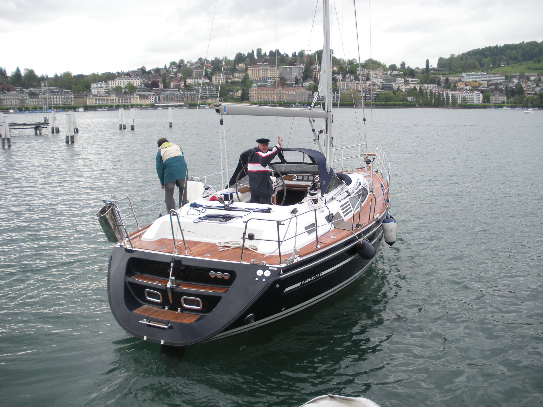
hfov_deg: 51.4
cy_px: 204
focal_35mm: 36
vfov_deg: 39.7
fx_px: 565
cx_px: 272
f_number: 3.5
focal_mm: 6.3
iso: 64
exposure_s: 1/76.4
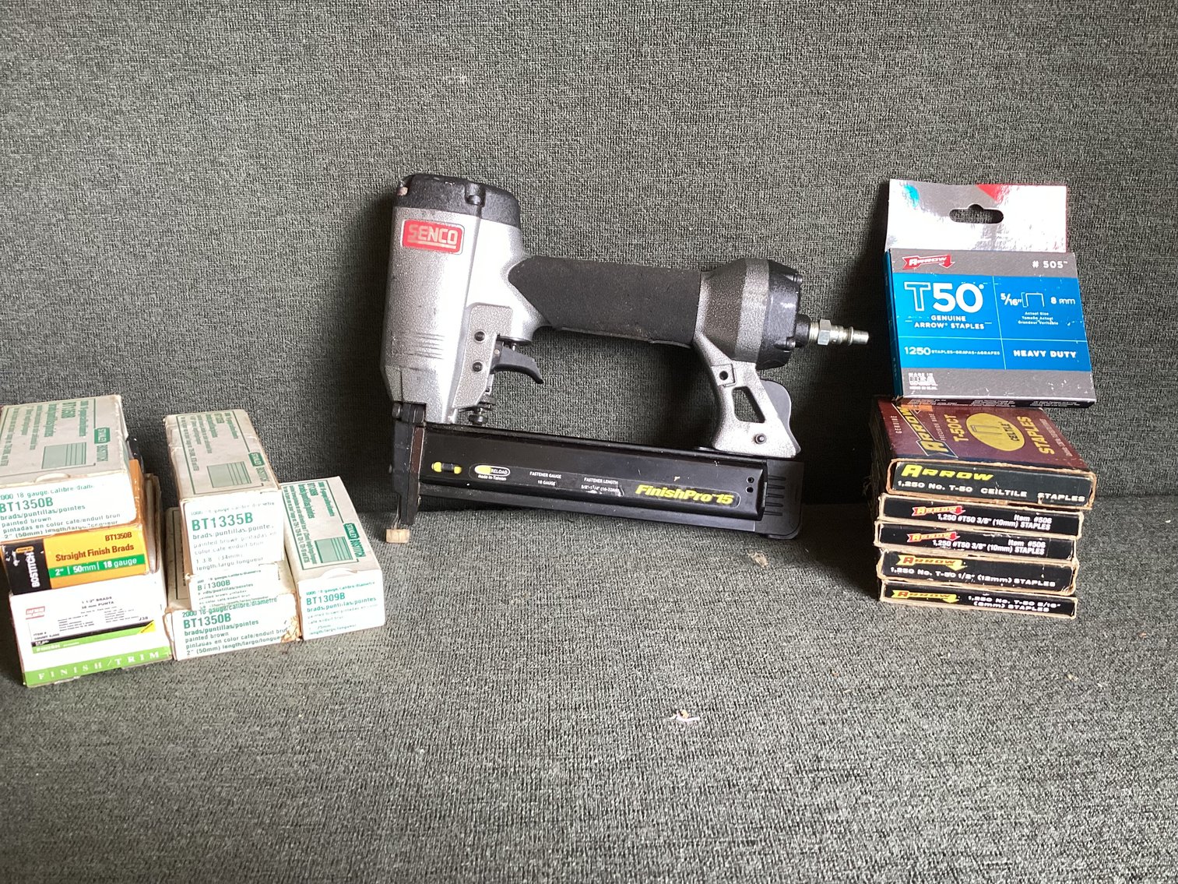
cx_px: 589
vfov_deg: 45.4
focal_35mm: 31
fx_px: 1055
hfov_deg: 58.3
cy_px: 442
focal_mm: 3.3
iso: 80
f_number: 2.4
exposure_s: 1/60
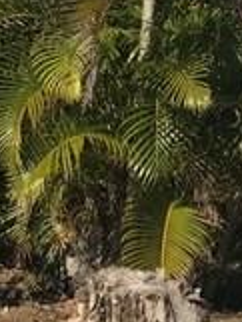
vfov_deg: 10.8
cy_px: -120
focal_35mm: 178
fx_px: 1657
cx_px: -532
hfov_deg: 7.2
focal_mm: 3.99
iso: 20
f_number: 1.8
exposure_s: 1/2457
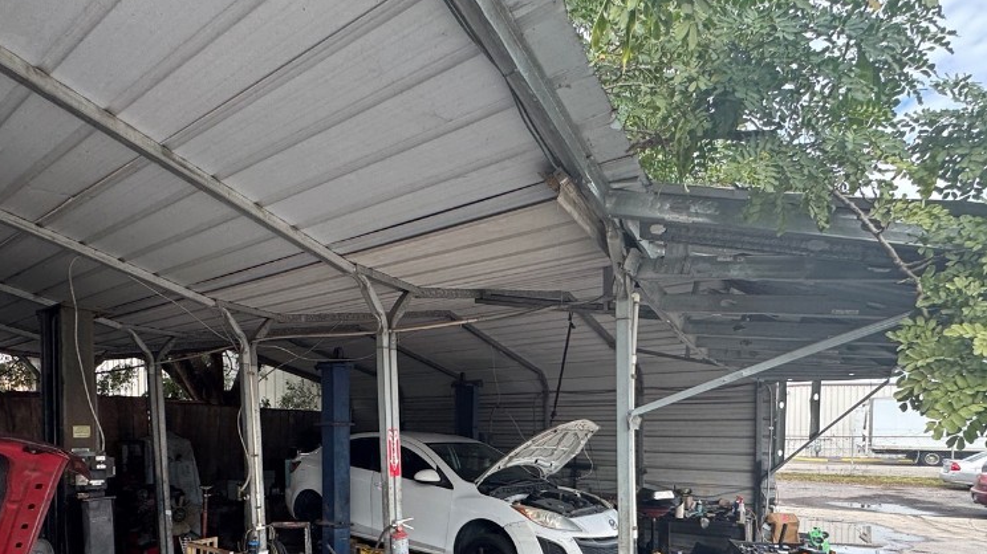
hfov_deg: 83.5
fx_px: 549
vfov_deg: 50.2
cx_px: 435
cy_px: 448
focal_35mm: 21
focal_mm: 2.22
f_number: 2.2
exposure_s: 1/102
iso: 40
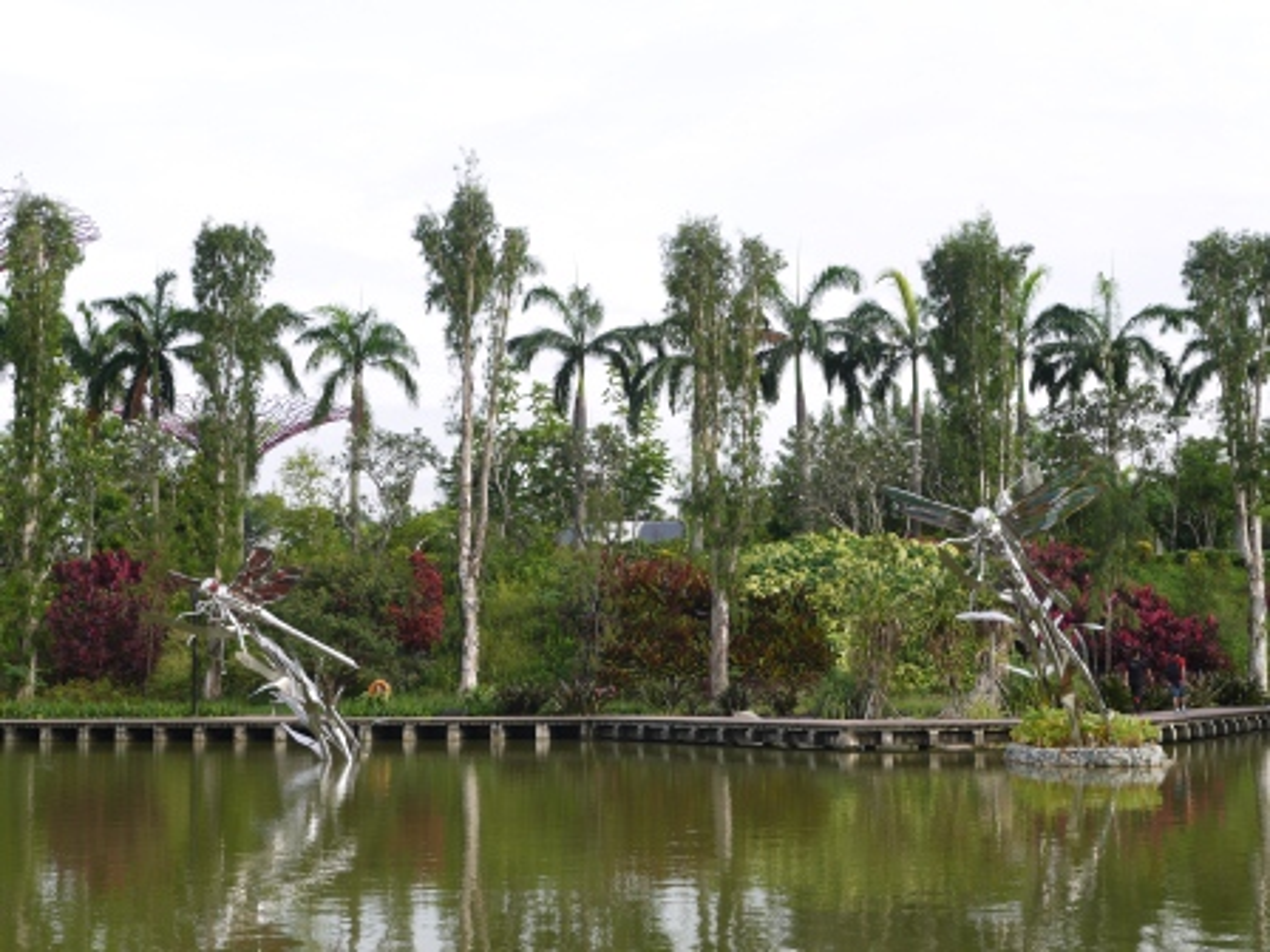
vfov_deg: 28.0
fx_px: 1908
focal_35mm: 52
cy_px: 476
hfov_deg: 36.8
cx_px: 635
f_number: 7.1
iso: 160
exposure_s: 1/200
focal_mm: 26
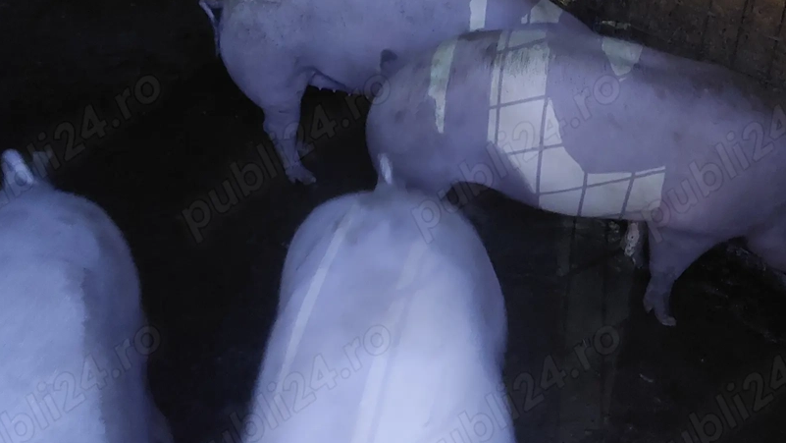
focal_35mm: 34
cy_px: 170
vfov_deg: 34.5
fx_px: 709
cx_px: 399
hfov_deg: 58.0
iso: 2500
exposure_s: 1/8
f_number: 1.8
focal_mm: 5.23
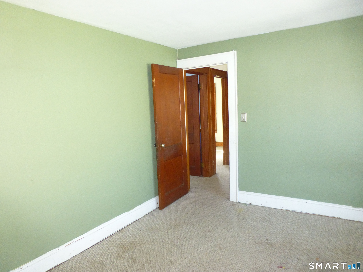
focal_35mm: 24
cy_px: 136
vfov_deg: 56.8
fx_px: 252
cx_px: 182
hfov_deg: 71.6
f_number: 3.3
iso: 500
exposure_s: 1/60
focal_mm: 4.3
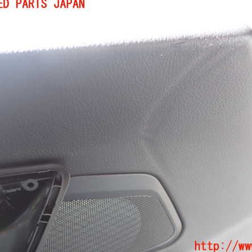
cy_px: 125
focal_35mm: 36
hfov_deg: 45.8
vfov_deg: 46.0
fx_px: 297
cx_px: 152
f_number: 2.3
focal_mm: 5.4
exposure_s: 1/60
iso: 160
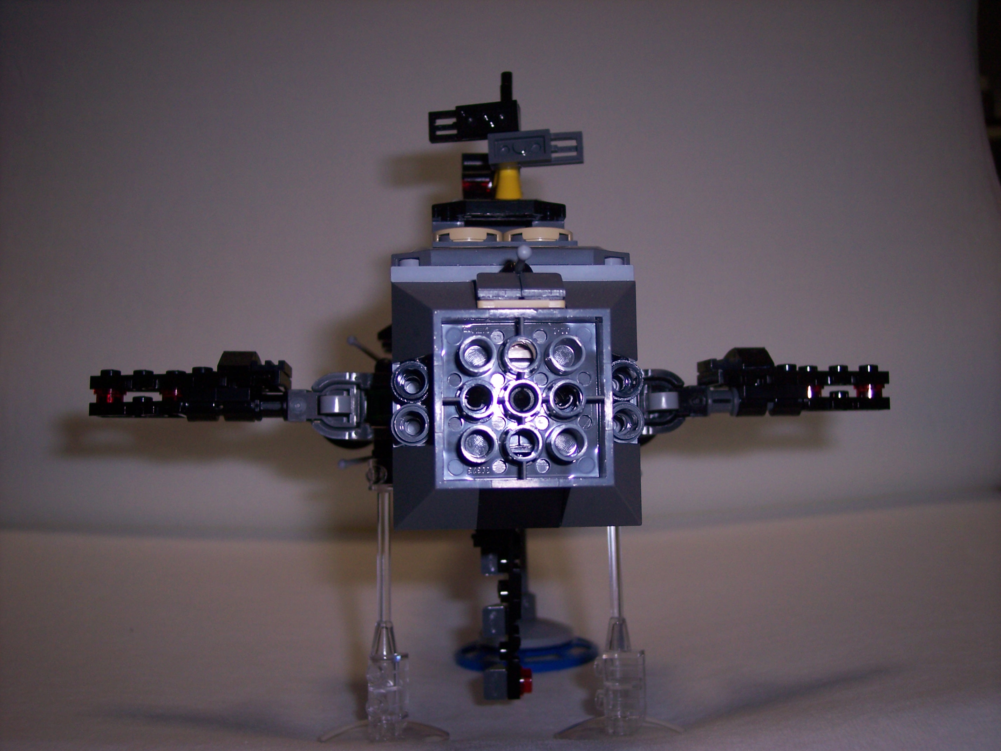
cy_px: 376
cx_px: 500
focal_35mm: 39
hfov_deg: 47.9
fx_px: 1128
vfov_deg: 36.8
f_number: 2.8
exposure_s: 1/60
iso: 100
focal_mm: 8
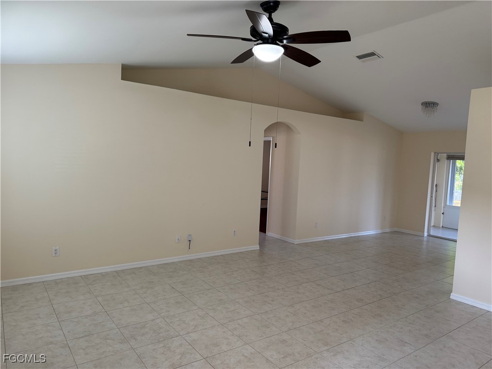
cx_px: 246
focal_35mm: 24
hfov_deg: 71.6
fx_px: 341
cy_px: 184
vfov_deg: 56.8
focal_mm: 6.76
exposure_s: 1/120
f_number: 1.78
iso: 160
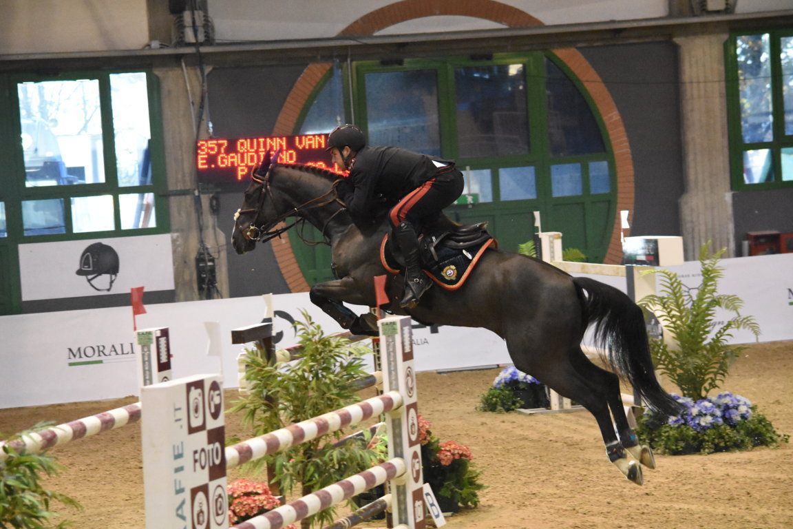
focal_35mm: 138
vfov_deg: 9.9
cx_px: 396
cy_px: 264
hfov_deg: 14.9
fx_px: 3040
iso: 10000
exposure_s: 1/400
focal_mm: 92
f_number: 4.5
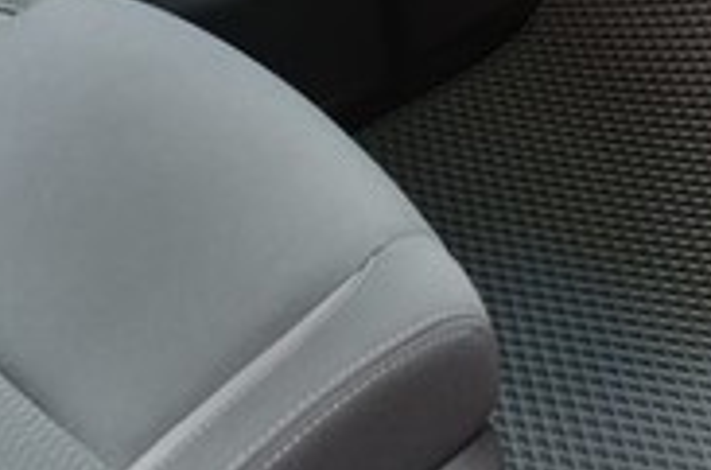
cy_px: 210
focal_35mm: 69
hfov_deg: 27.6
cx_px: 715
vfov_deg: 19.6
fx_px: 1359
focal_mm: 20
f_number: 3.5
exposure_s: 1/50
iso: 800
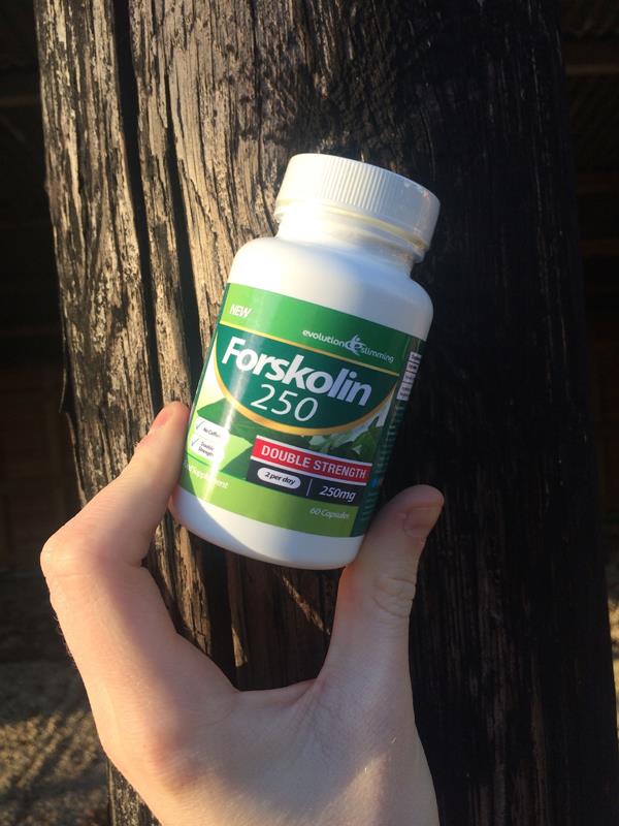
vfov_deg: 61.7
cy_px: 413
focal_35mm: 29
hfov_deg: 48.2
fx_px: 691
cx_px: 310
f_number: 2.2
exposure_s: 1/427
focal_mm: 4.15
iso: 32
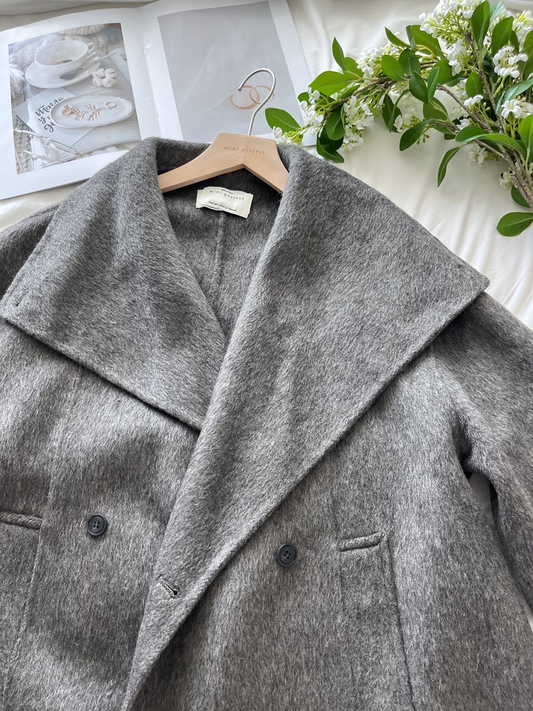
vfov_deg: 67.3
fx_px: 534
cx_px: 266
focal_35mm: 26
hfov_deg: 53.1
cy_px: 356
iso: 125
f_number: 1.6
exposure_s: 1/112
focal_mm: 5.1
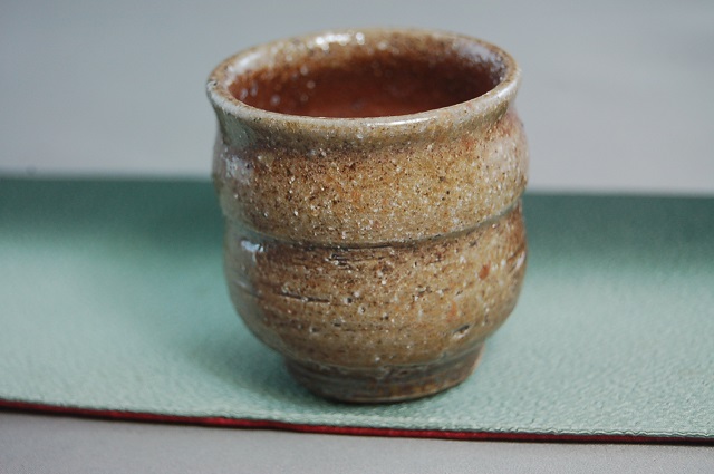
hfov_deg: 24.6
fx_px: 1634
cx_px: 357
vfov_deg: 16.5
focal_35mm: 82
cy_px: 237
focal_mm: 55
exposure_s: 1/30
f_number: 5.6
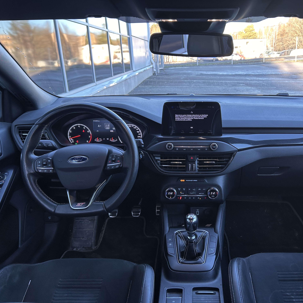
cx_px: 190
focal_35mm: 31
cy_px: 150
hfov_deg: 52.0
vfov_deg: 52.5
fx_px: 307
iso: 80
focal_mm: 5.7
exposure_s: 1/99
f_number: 1.5
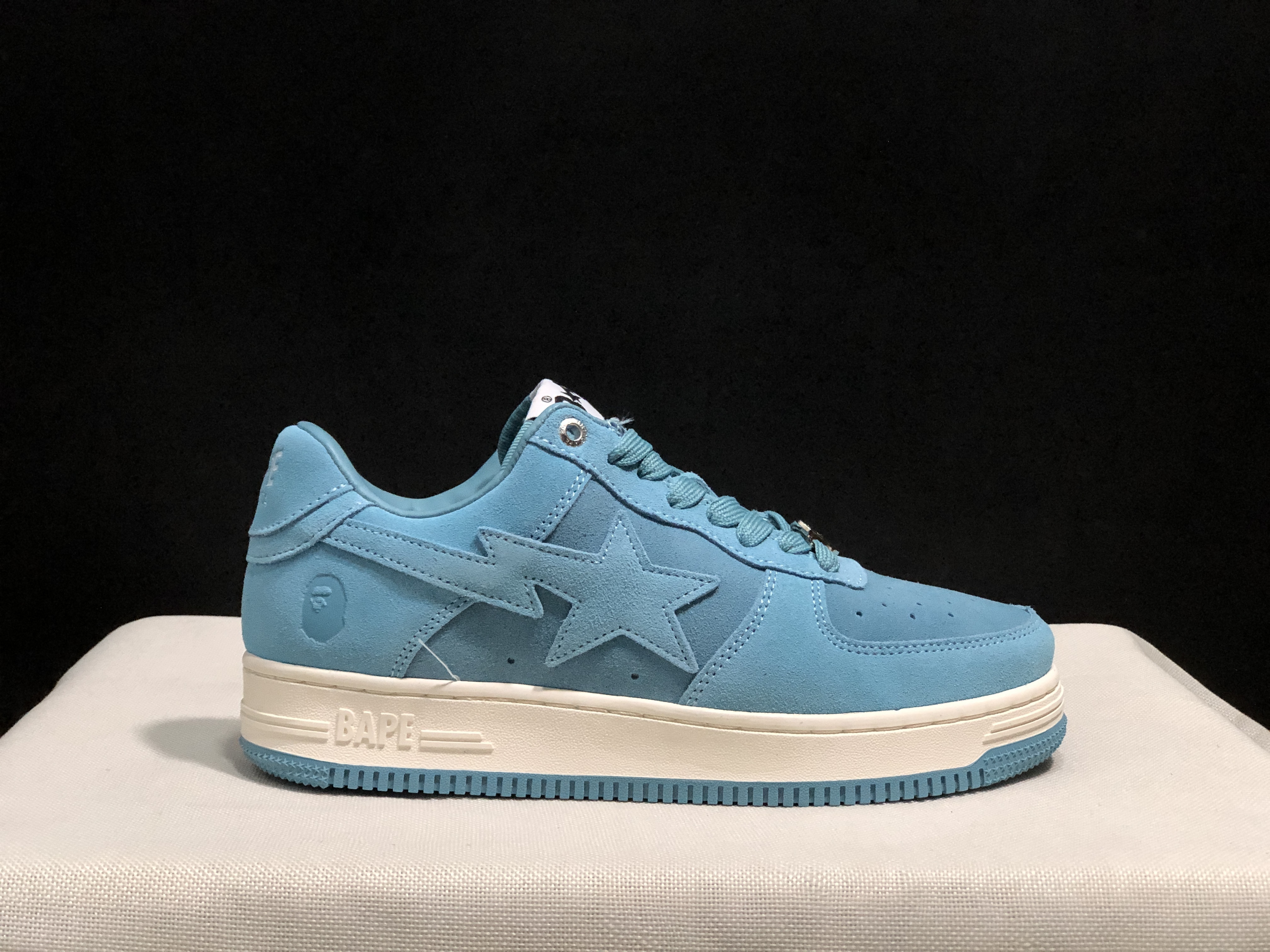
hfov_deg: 33.8
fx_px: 2091
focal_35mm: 57
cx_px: 635
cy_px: 476
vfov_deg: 25.7
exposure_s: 1/30
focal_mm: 6.6
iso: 80
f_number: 2.8
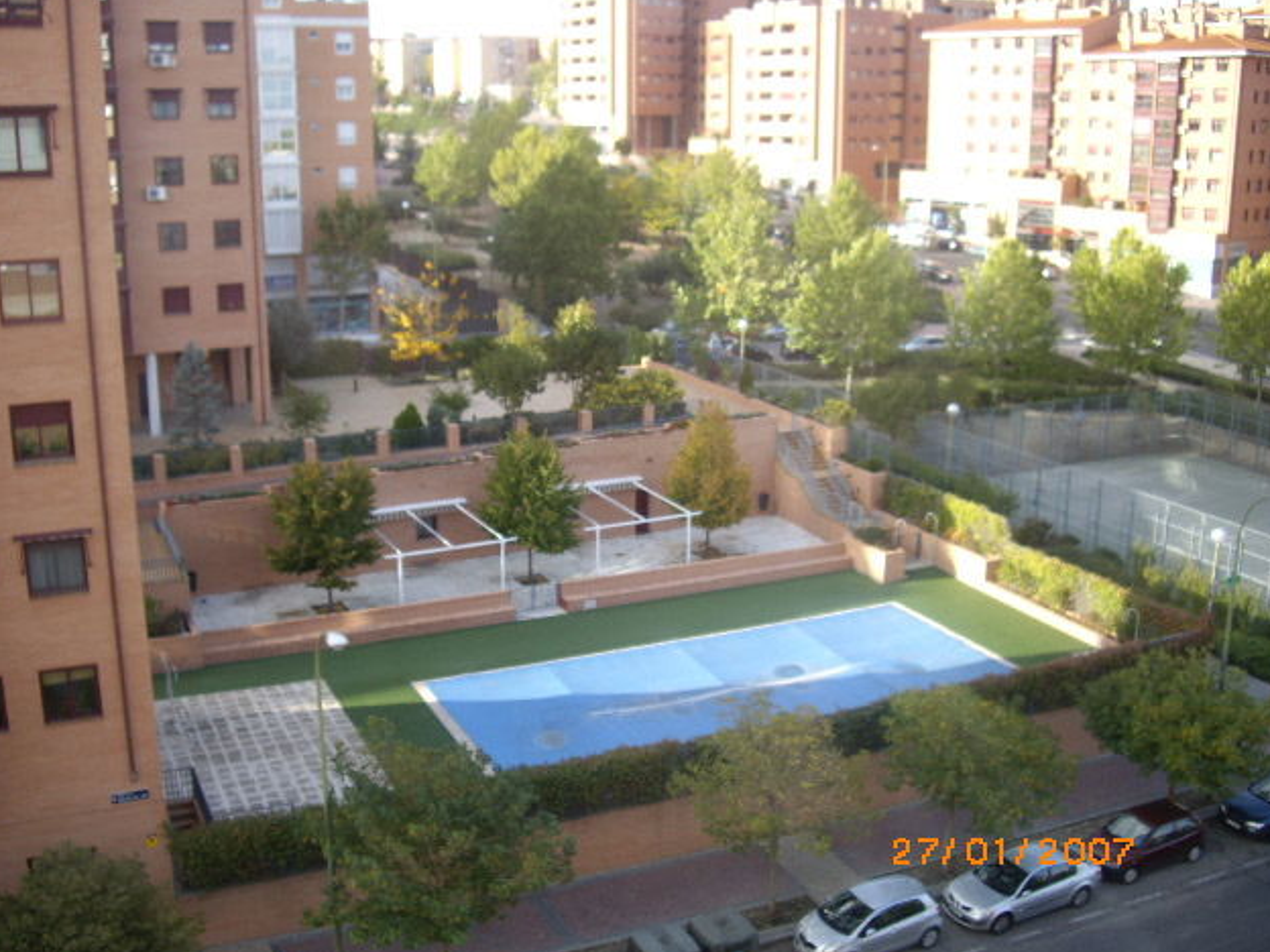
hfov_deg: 47.9
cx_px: 629
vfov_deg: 36.8
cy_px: 478
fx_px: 1431
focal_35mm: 39
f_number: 2.8
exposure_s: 1/160
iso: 100
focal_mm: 7.9
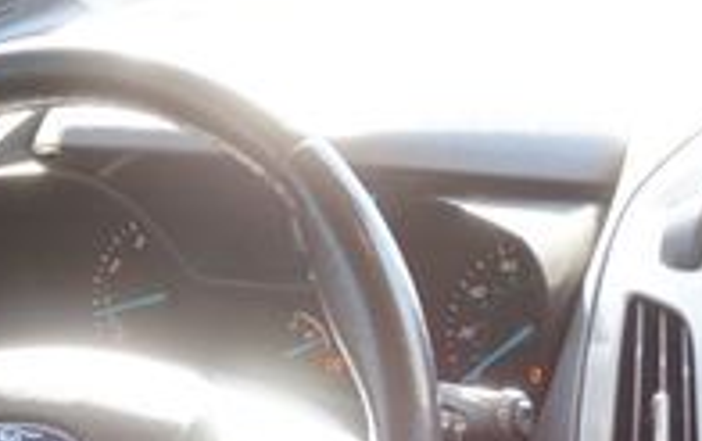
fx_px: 2388
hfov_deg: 16.7
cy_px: 613
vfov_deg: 10.3
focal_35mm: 125
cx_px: 294
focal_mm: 25
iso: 400
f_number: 4.5
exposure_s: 1/60
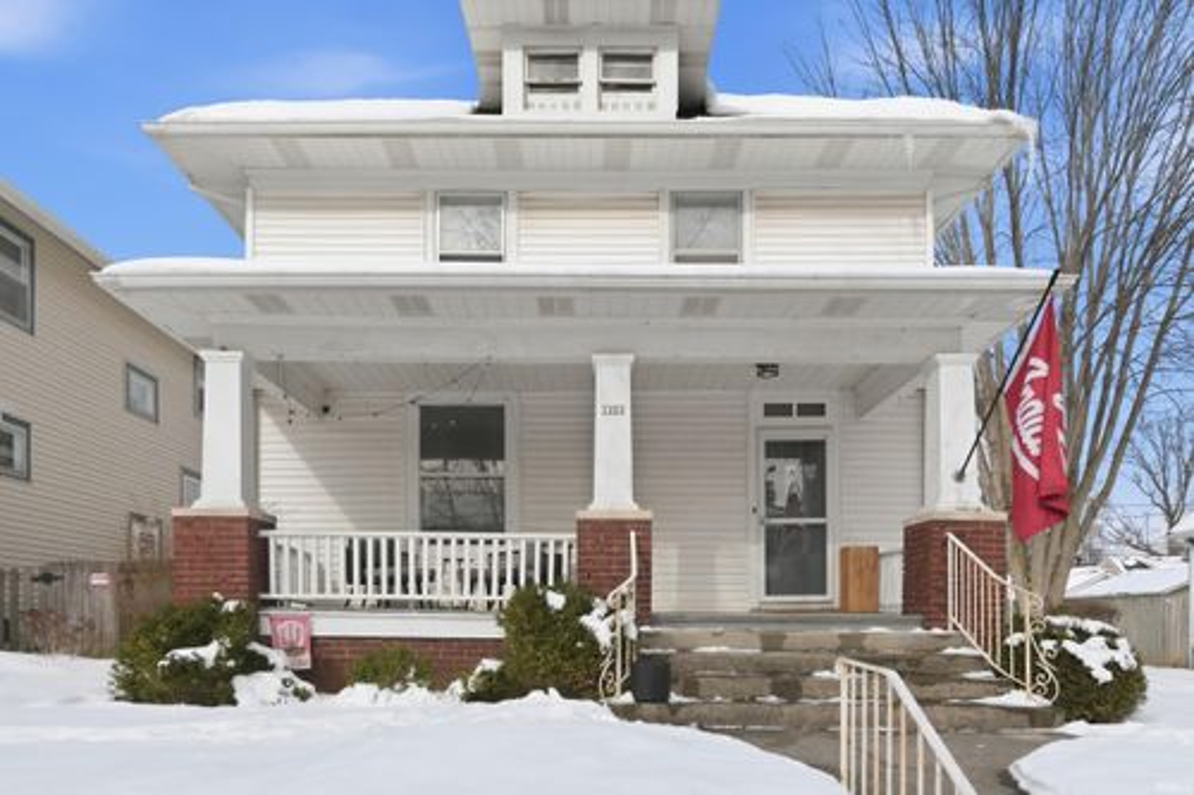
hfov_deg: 73.8
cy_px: 398
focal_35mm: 24
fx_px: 796
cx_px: 597
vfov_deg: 53.1
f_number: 5.6
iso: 800
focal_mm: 16
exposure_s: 1/4000
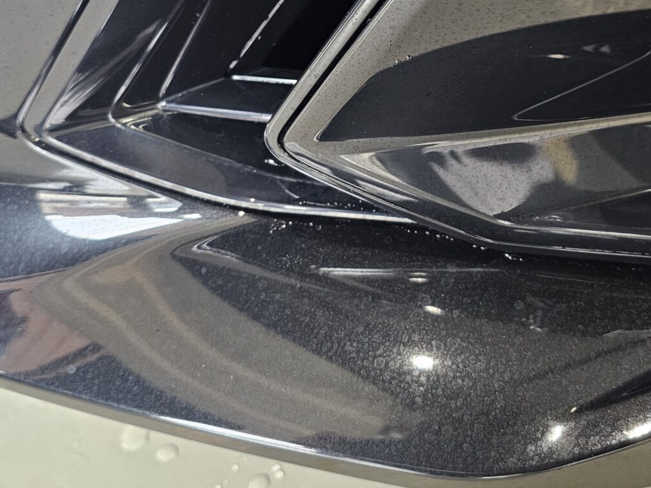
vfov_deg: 31.9
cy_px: 91
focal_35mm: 44
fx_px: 827
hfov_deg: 42.9
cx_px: 341
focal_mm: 6.3
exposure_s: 1/100
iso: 500
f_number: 1.7
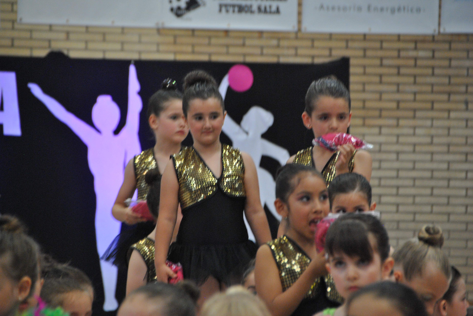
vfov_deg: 5.4
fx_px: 3354
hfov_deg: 8.1
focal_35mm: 255
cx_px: 236
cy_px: 158
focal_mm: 170
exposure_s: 1/80
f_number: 6
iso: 800
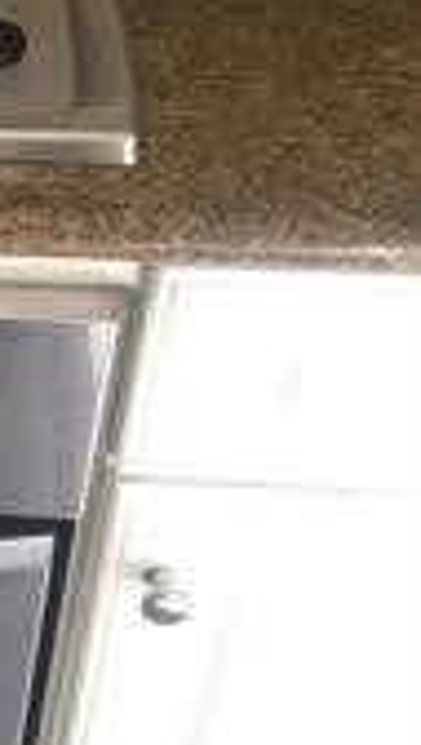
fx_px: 1265
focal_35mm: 64
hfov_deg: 16.1
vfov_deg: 32.5
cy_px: 239
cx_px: -326
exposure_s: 1/15
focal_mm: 4.15
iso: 32
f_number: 2.2
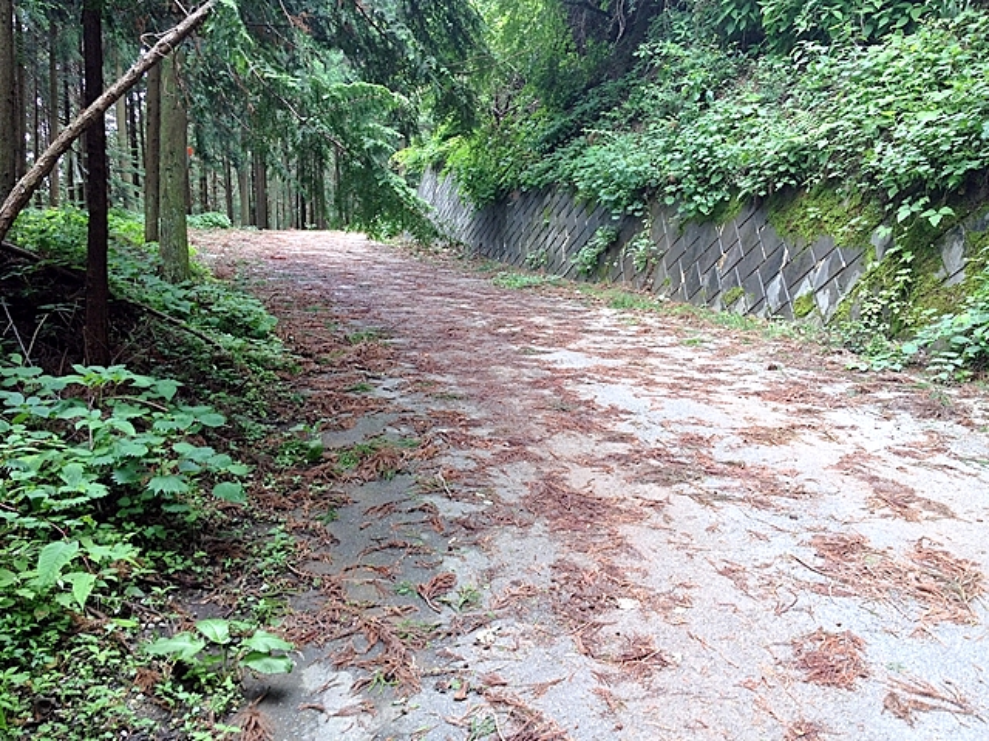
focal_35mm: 35
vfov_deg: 40.7
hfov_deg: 52.6
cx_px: 494
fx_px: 1000
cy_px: 370
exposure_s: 1/60
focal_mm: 4.28
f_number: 2.4
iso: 80
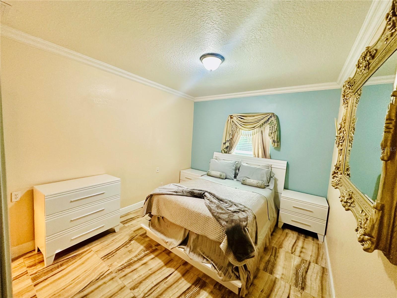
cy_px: 149
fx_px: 161
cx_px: 198
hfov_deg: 102.1
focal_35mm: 14
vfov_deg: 85.7
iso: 500
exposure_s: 1/60
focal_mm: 2.22
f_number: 2.2
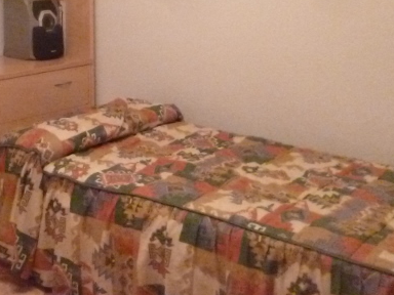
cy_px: 36
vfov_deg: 22.4
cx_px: 30
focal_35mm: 64
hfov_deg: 28.9
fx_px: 728
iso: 800
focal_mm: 4.3
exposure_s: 1/20
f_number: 2.5
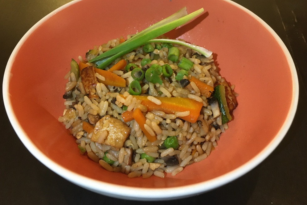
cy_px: 97
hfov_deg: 60.3
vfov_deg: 42.3
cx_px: 154
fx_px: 264
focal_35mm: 31
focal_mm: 4.15
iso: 200
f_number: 2.2
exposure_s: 1/25
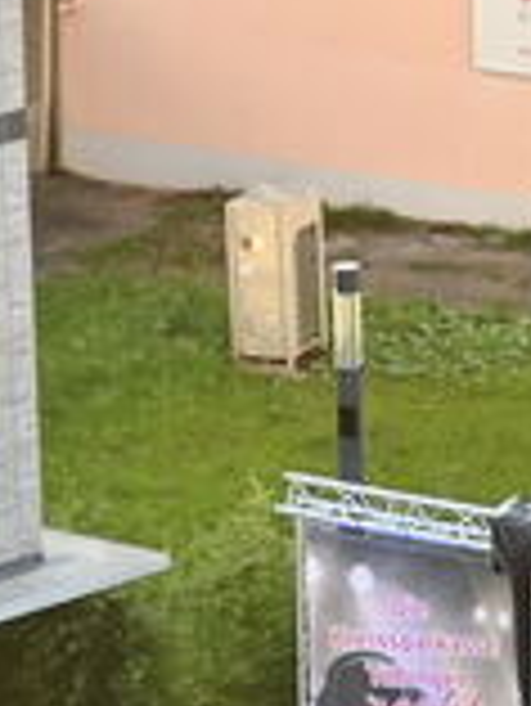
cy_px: 1725
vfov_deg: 5.0
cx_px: 302
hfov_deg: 3.9
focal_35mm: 381
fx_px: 7782
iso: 400
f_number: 2.8
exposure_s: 1/500
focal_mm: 52
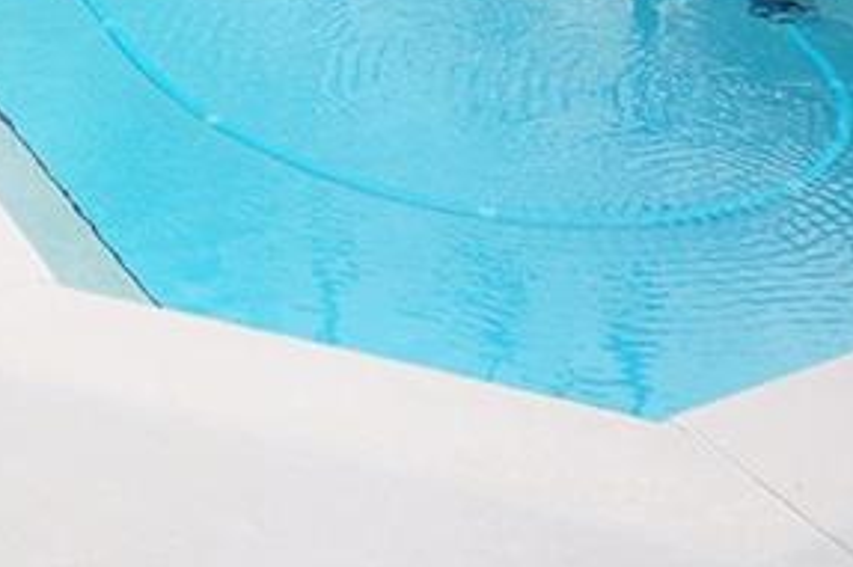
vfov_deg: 19.1
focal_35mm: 59
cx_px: 122
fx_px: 1392
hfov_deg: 32.7
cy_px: -365
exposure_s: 1/200
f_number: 7.1
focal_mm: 11
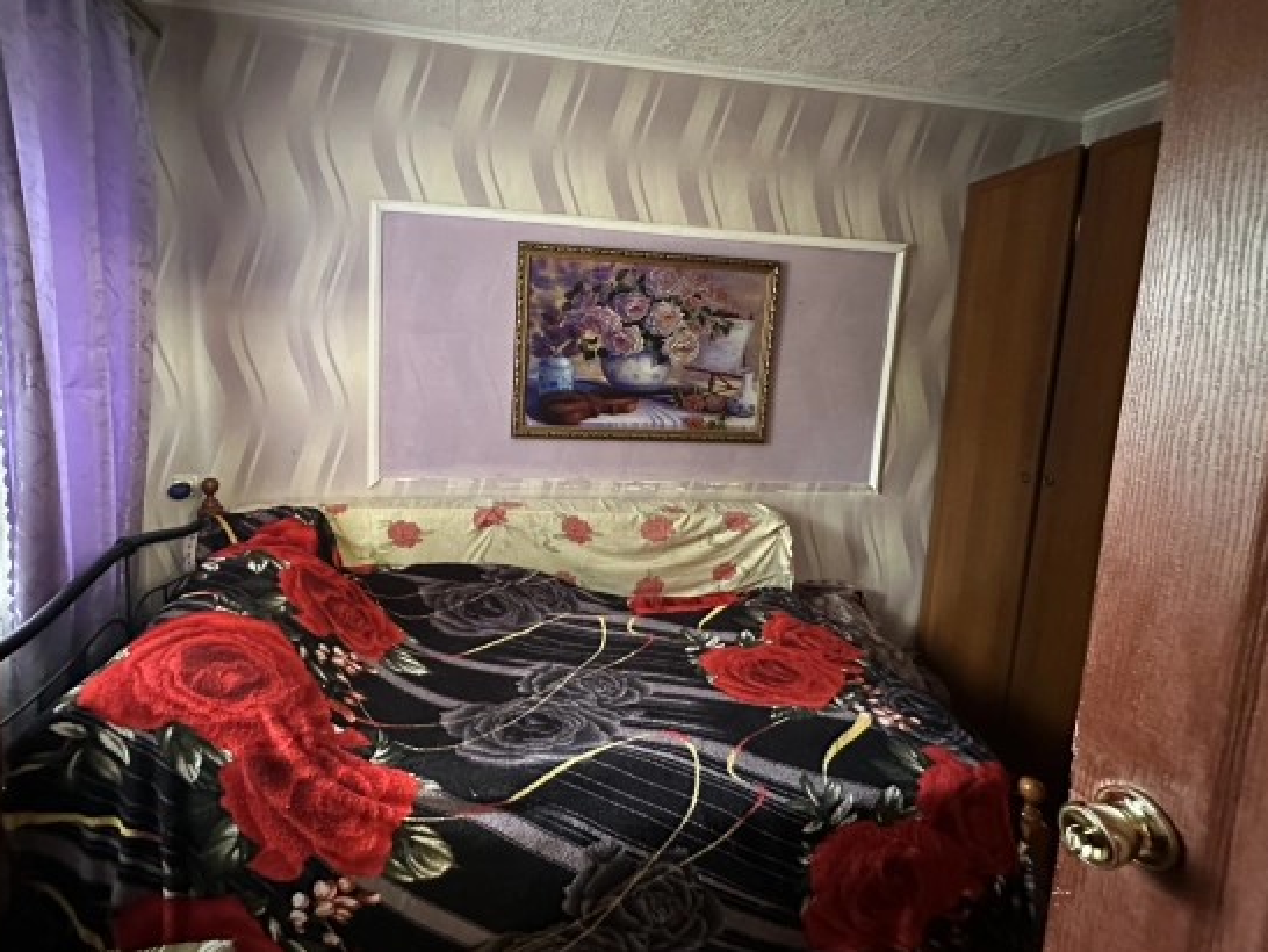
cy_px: 413
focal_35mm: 16
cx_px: 560
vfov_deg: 77.8
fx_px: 586
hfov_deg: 94.0
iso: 1600
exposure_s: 1/30
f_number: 2.2
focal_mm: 2.22
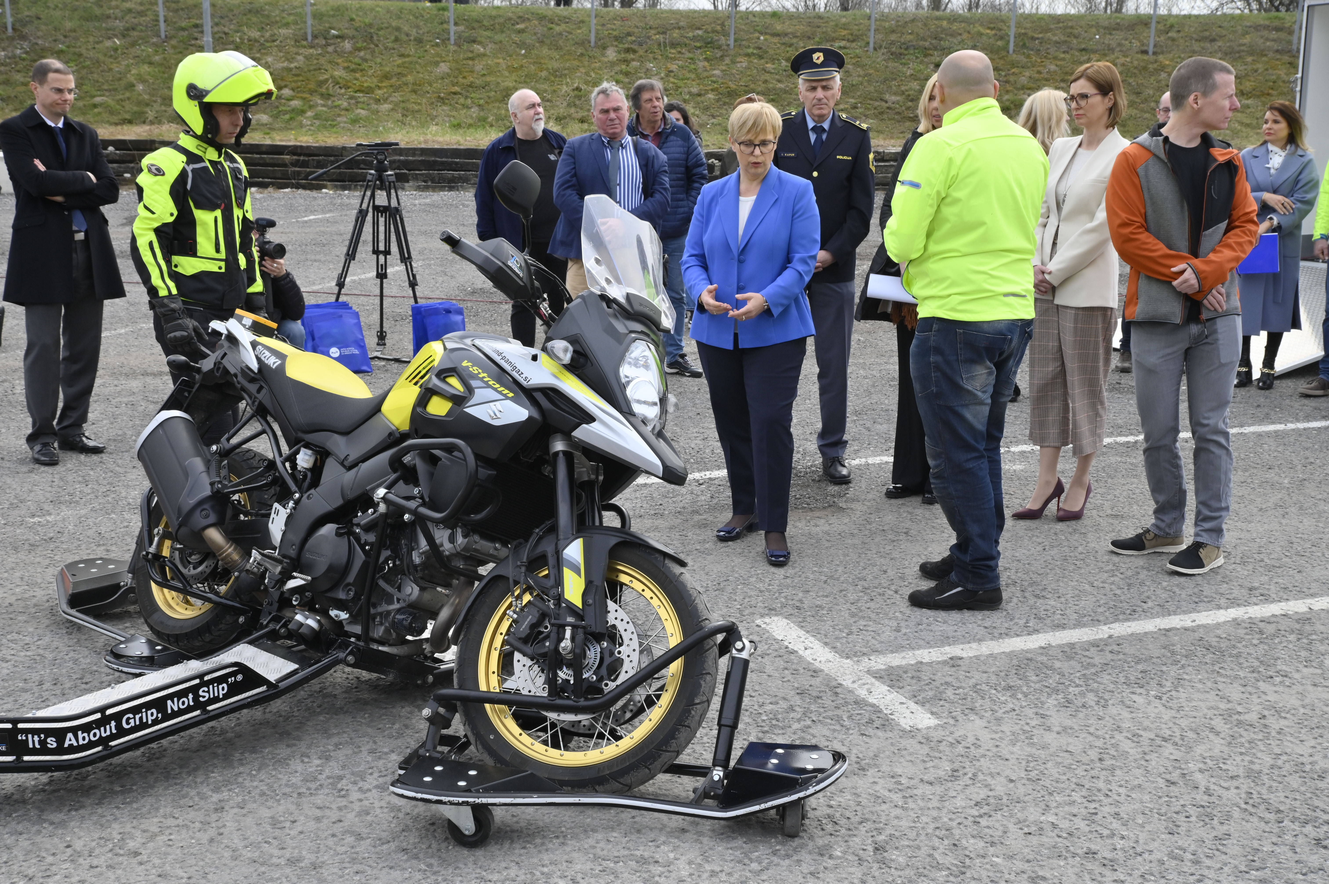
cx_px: 664
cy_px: 442
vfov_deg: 29.8
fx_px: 1660
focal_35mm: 45
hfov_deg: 43.6
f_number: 11
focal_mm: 45
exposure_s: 1/640
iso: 1000
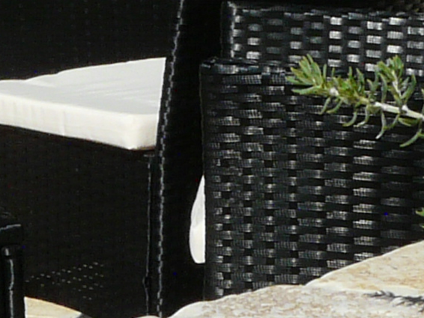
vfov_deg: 7.6
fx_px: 2402
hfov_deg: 10.1
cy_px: 132
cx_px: 196
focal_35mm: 196
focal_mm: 5.6
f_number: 7.1
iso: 100
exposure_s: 1/400
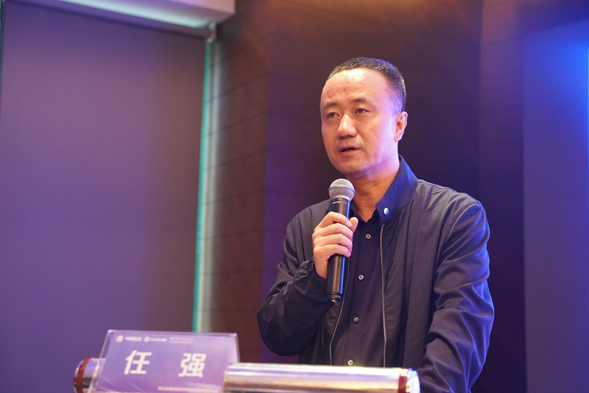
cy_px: 196
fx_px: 895
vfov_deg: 24.7
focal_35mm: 55
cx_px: 294
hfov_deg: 36.4
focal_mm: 54.7
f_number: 4
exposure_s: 1/160
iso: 5000
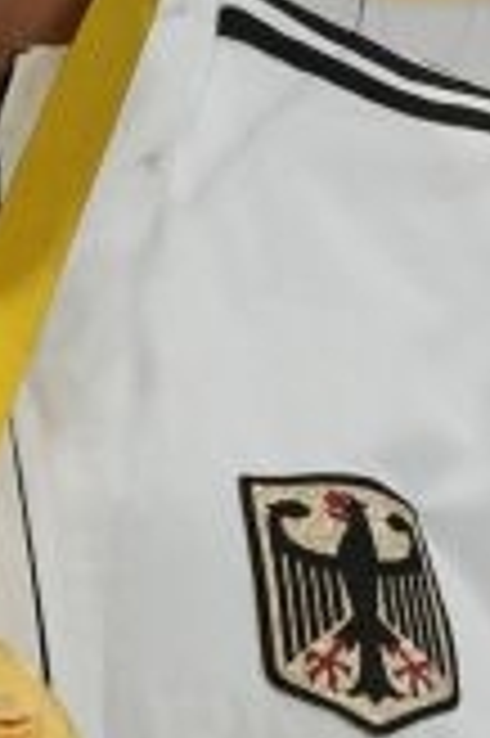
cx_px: 67
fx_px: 44906
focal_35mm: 2195
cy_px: 742
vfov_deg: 0.9
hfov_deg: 0.6
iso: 1600
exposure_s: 1/500
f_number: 2.8
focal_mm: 200
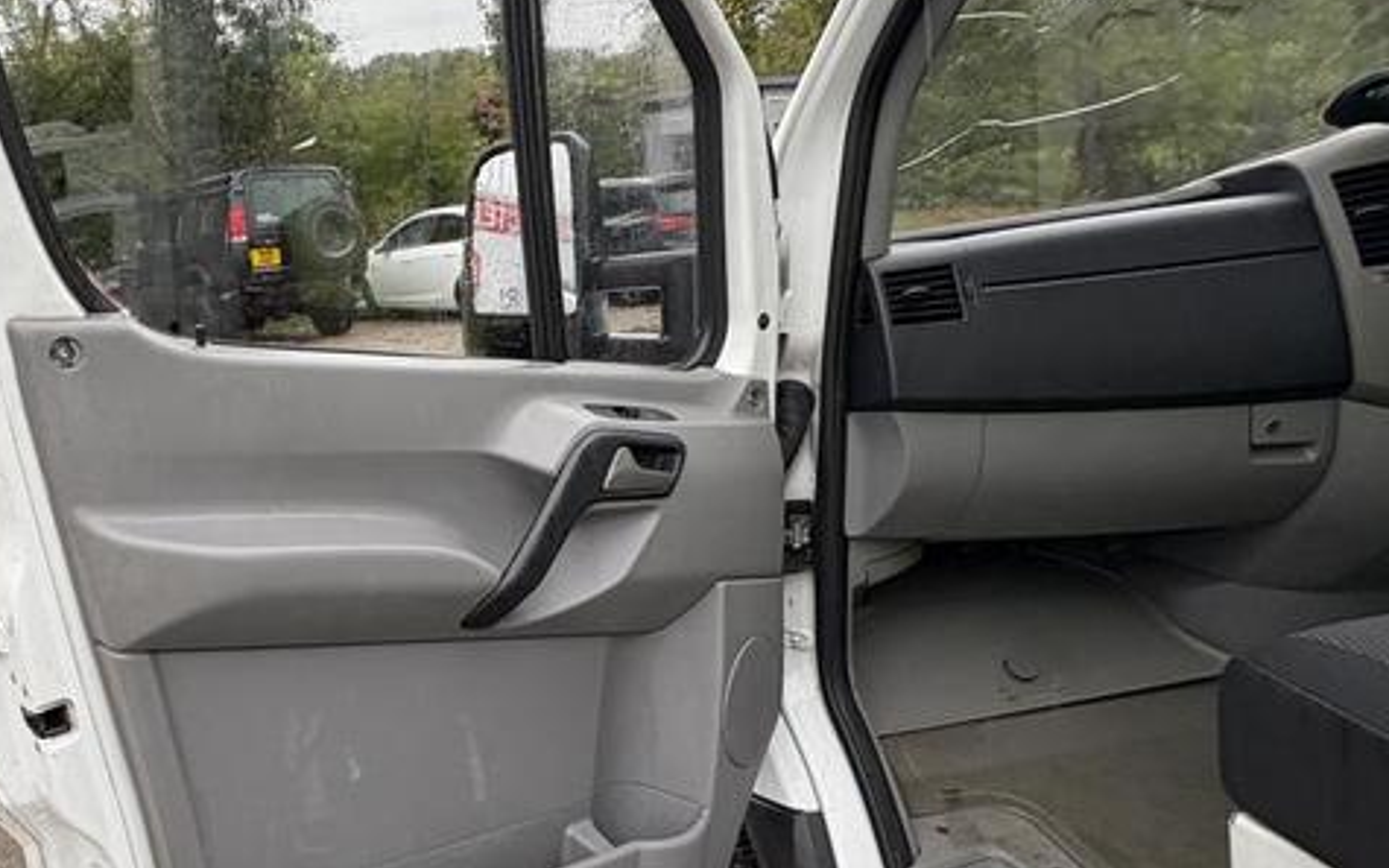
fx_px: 1060
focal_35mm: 28
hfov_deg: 63.4
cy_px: 473
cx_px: 383
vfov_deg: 44.5
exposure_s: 1/99
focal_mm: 2.22
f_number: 2.2
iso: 100
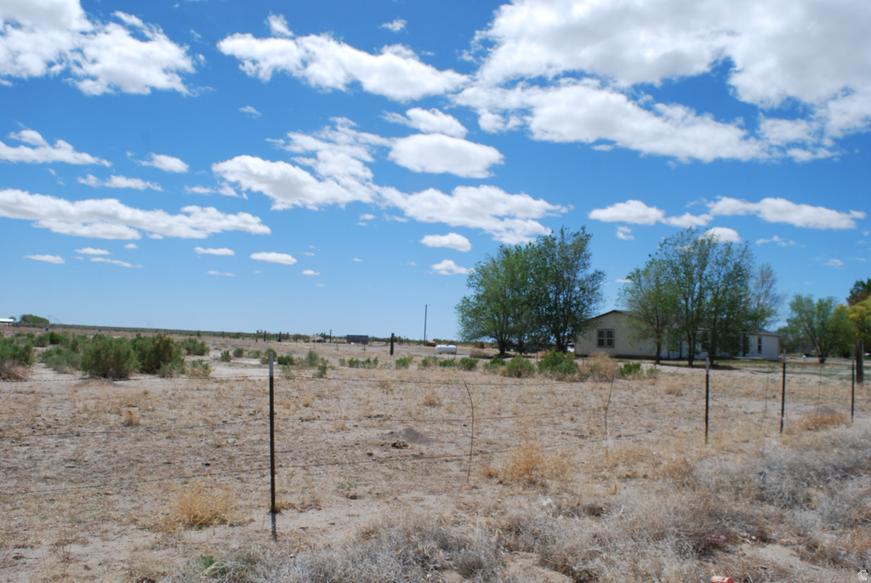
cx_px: 436
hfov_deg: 67.3
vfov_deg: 48.0
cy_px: 292
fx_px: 654
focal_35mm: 27
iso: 100
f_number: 9
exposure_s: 1/320
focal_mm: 18
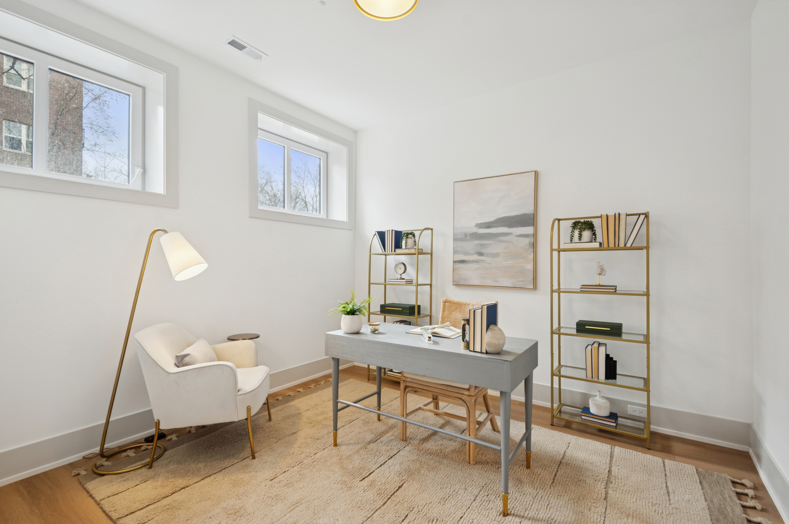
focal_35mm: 15
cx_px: 394
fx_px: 328
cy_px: 262
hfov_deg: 100.4
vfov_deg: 77.2
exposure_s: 1/10
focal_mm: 10
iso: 200
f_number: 10
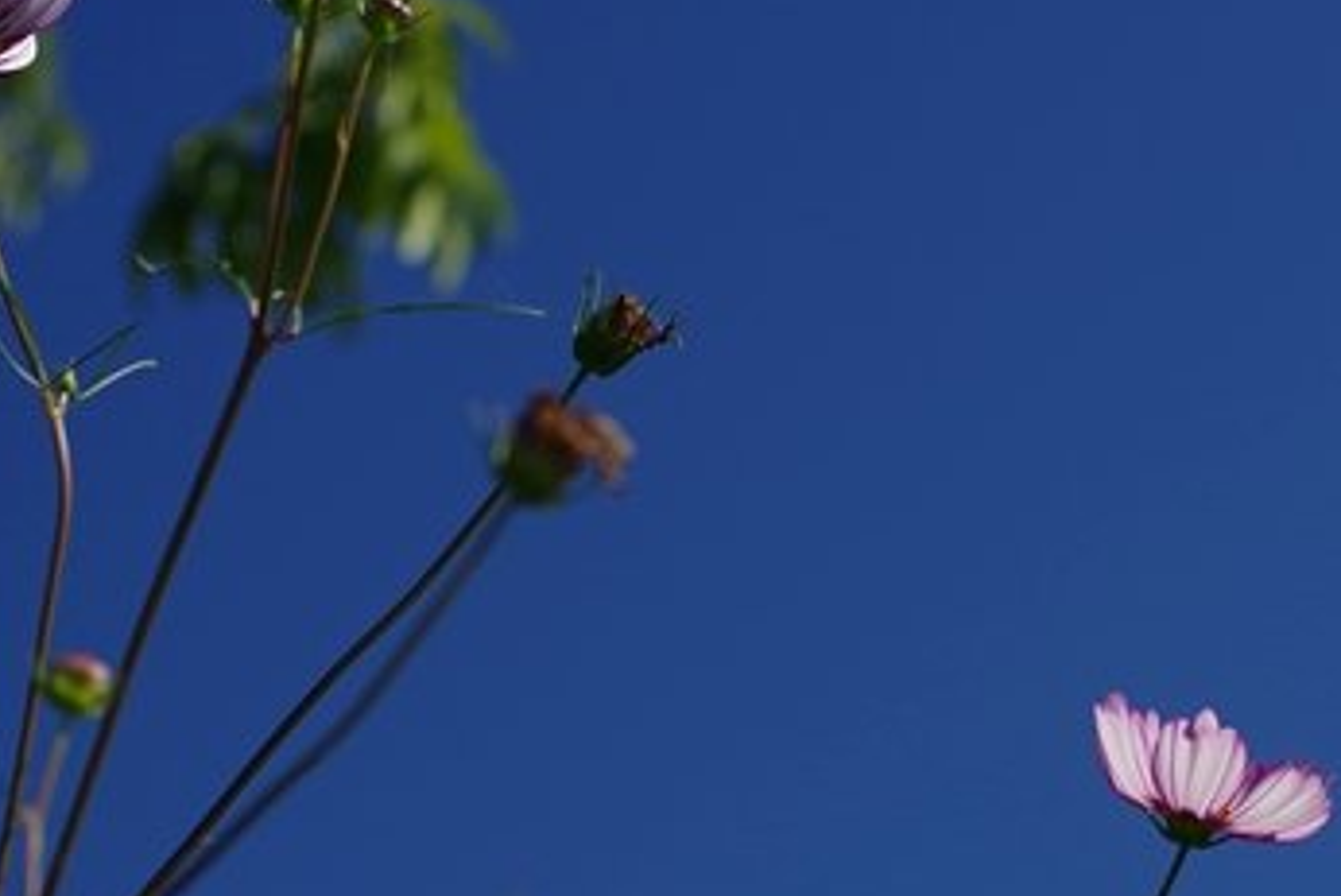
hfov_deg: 15.6
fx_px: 4844
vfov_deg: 10.5
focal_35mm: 130
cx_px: 1178
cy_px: 778
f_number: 5.6
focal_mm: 50
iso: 100
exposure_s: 1/1600
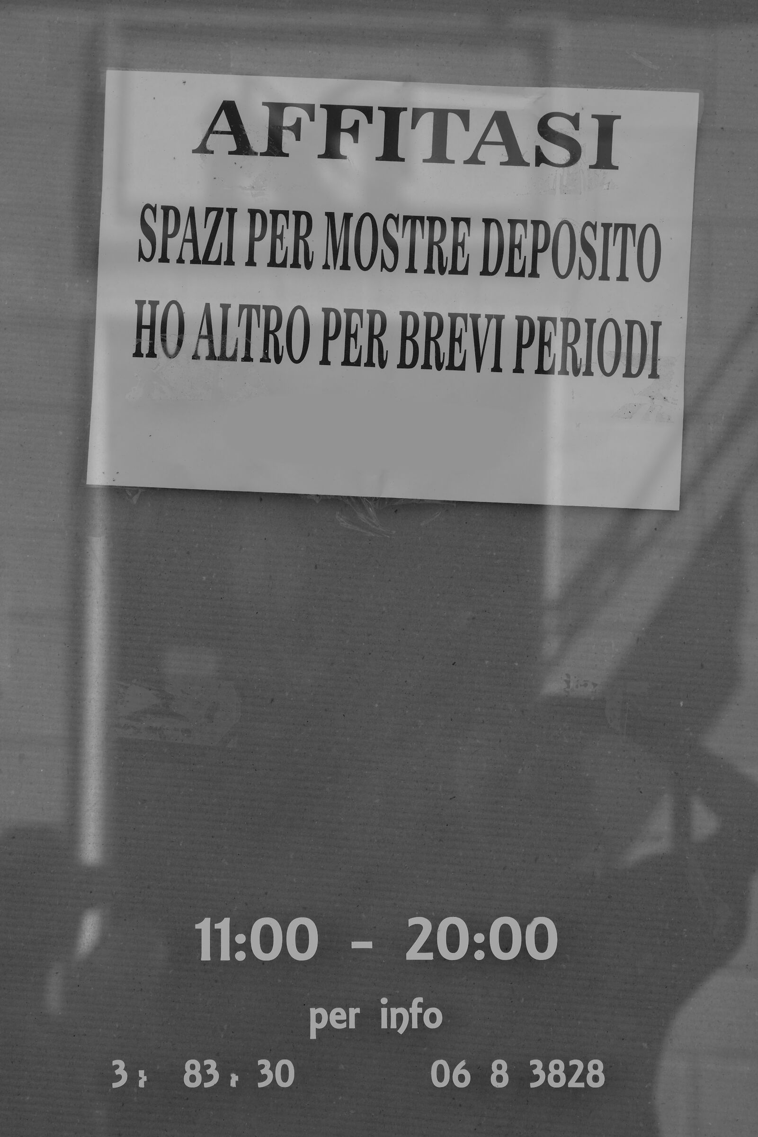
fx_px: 3567
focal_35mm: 113
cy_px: 568
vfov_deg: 18.1
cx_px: 379
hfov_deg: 12.1
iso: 400
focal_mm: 75
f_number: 4.5
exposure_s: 1/480
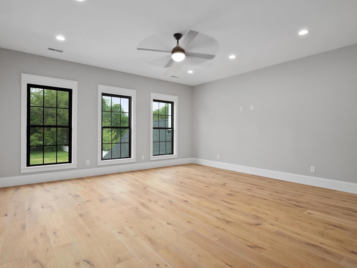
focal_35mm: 18
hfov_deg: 87.8
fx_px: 186
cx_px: 176
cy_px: 129
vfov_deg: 71.6
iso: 400
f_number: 10
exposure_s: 1/5
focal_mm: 8
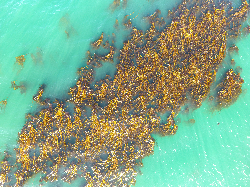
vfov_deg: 66.0
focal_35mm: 20
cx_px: 125
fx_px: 144
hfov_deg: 81.7
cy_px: 94
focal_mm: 3.61
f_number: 2.8
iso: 149
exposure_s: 1/50
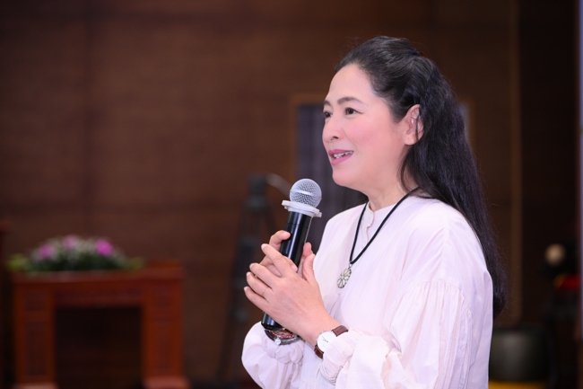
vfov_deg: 11.9
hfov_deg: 17.8
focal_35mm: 115
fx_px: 1862
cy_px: 194
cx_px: 292
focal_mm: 115
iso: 2000
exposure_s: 1/125
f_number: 4.5
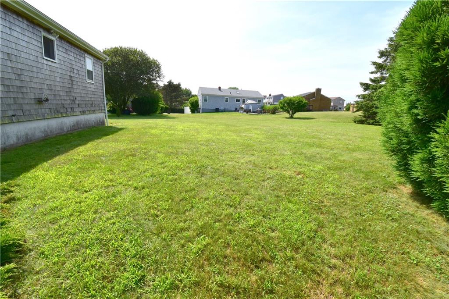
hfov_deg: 100.4
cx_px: 224
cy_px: 150
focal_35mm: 15
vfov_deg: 77.3
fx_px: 187
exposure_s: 1/400
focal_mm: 10
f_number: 11
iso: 400
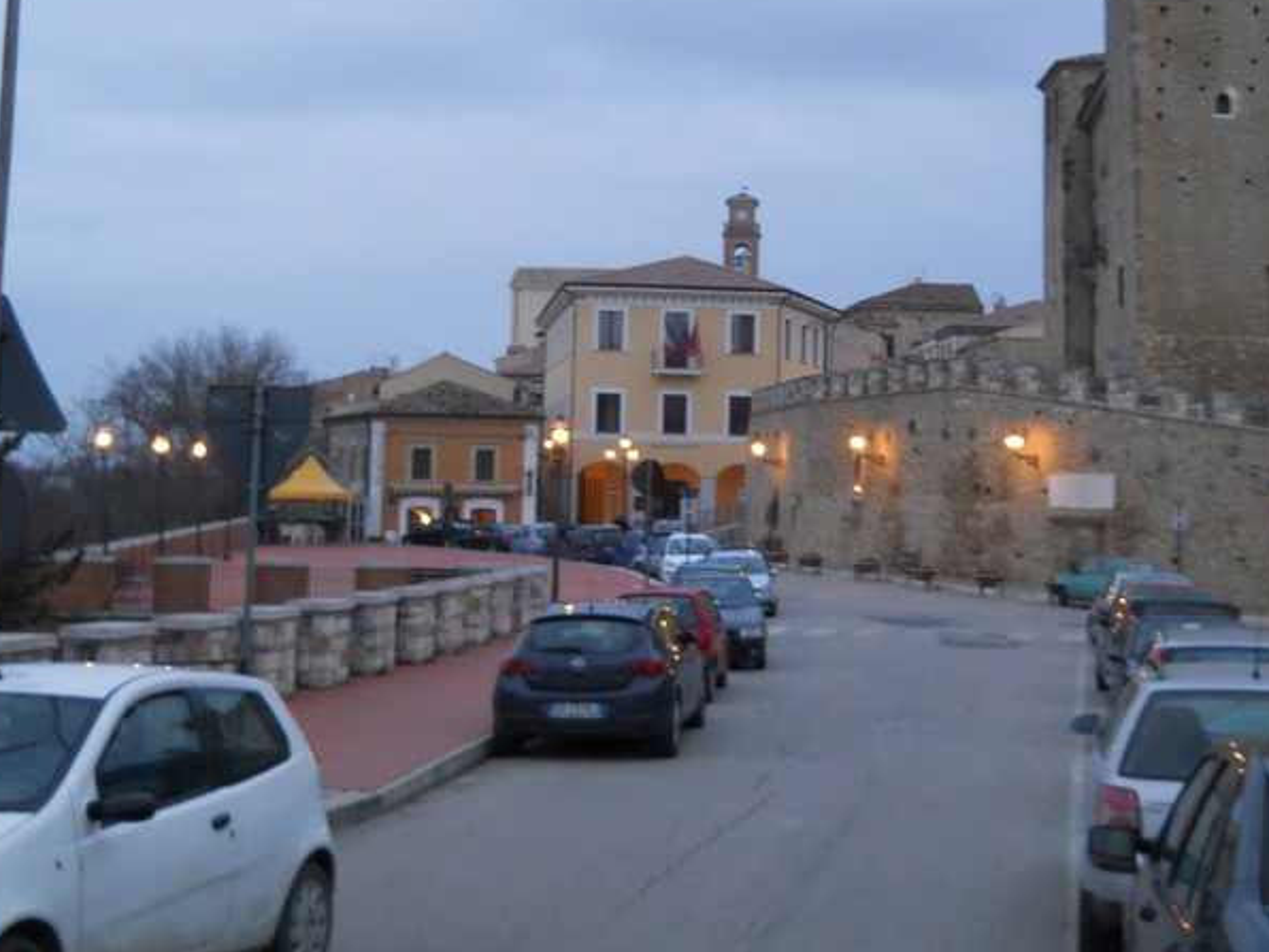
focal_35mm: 55
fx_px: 2016
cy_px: 334
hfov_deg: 34.8
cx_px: 752
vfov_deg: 26.4
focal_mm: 6.72
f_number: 3.1
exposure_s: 1/30
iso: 250
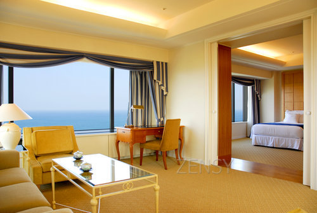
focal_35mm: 27
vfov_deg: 48.1
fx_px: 238
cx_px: 158
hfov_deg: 67.3
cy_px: 106
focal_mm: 18
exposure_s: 1/30
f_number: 5.6
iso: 100
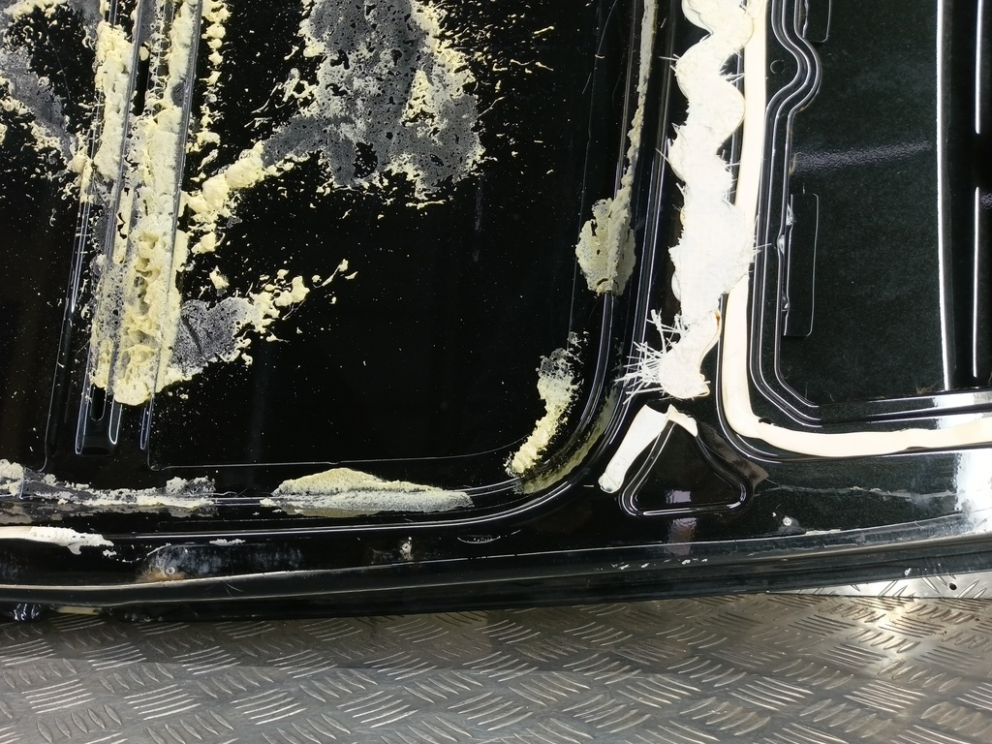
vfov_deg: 58.9
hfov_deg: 73.9
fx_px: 659
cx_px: 496
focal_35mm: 23
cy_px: 372
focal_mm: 4.11
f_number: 1.6
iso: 226
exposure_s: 1/50
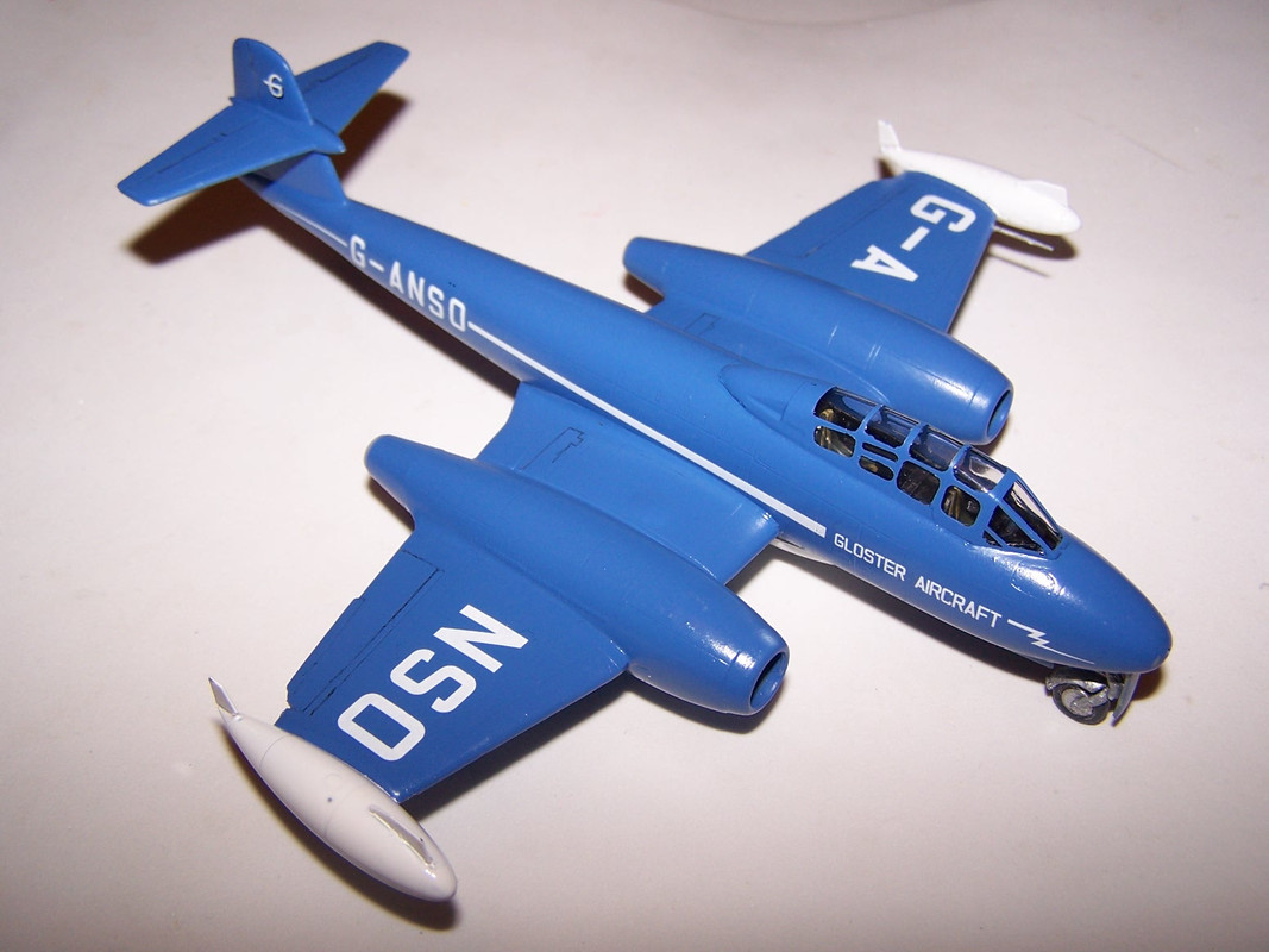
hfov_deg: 49.0
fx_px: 1393
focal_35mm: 38
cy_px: 476
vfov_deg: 37.7
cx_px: 634
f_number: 2.8
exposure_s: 1/60
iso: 80
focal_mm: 6.3
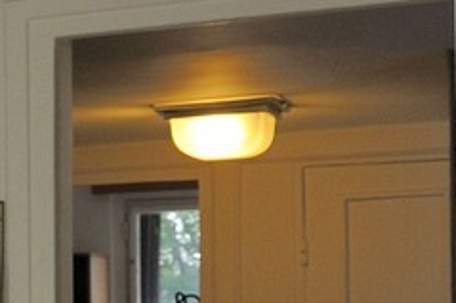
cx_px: -950
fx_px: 2038
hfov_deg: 9.6
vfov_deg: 8.5
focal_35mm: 161
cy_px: 326
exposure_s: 1/60
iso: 800
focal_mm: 24
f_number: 6.3
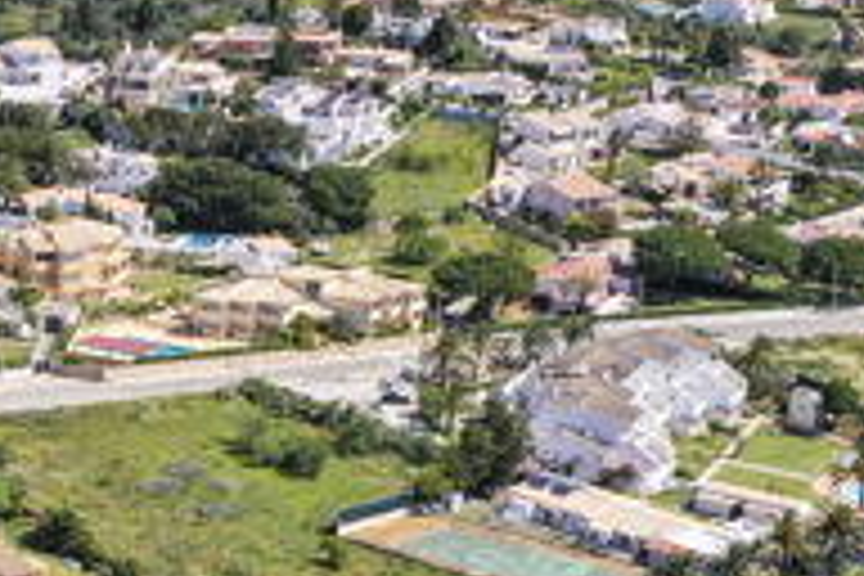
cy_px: 450
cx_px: -151
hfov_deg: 18.8
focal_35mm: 103
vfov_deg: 13.2
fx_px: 2472
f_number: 6.3
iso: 100
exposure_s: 1/500
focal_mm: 10.26
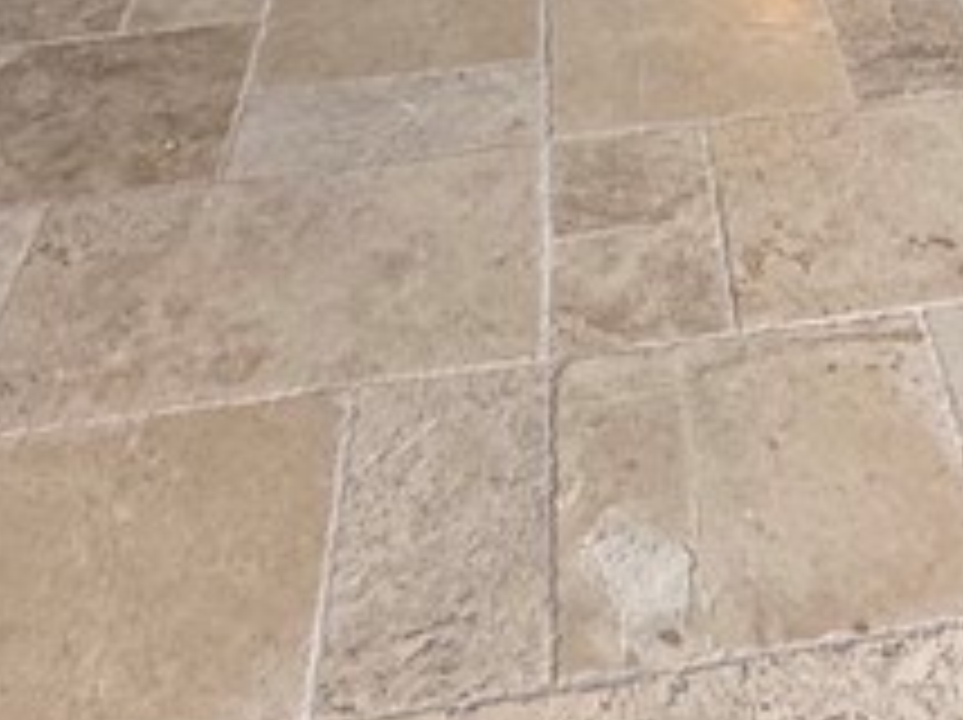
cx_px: 860
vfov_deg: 17.0
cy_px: -662
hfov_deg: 28.0
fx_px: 1862
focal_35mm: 67
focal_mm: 2.22
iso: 250
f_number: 2.2
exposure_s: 1/120
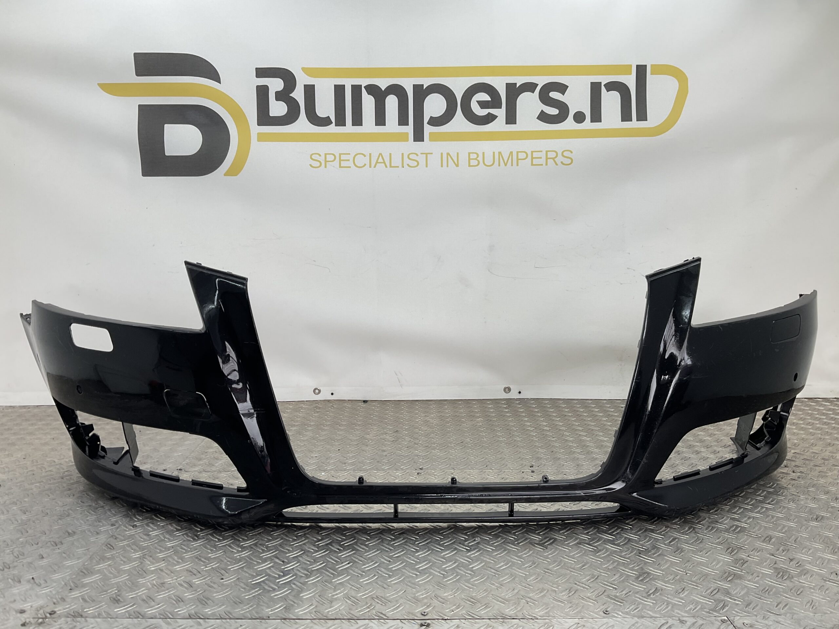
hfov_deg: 61.7
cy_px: 314
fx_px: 703
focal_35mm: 29
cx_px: 420
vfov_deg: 48.2
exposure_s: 1/136
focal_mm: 3
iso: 16
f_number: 1.8
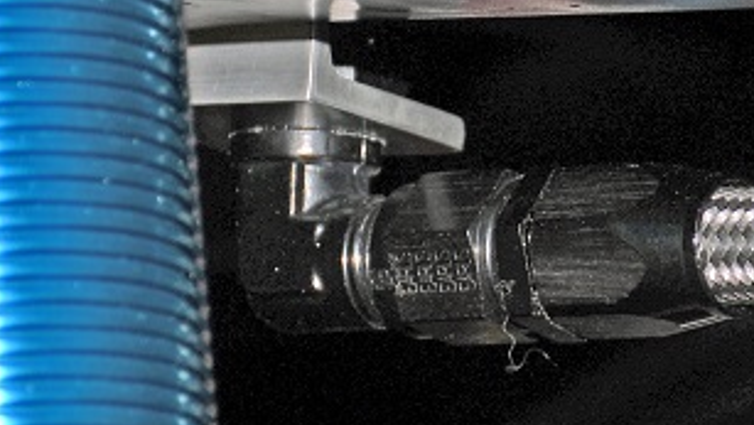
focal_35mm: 368
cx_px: 742
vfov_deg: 3.3
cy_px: 194
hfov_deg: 5.8
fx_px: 7361
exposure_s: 1/60
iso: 100
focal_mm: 60
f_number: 5
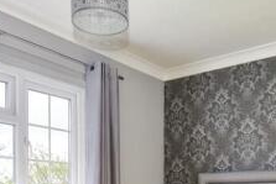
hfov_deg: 44.0
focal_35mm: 44
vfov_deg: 28.2
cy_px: 194
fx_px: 338
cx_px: 179
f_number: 8
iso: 640
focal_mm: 10
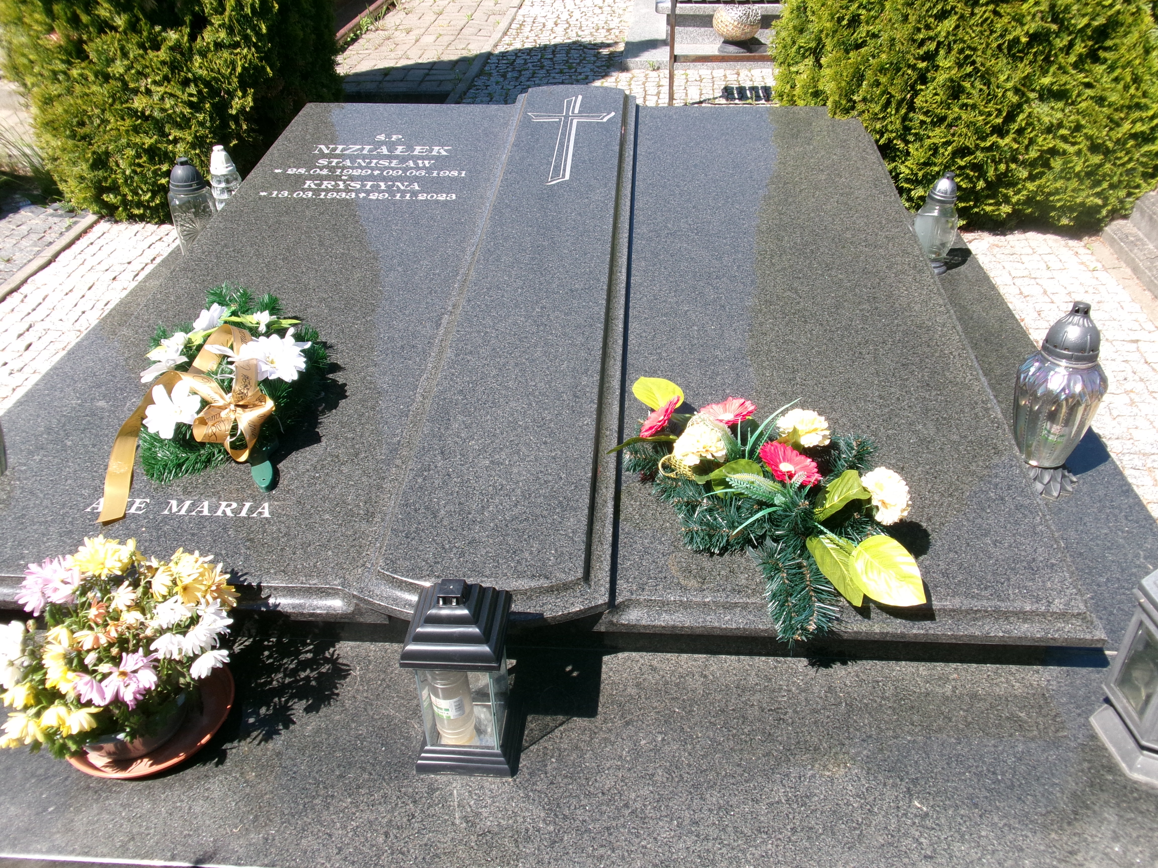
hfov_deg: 63.4
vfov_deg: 49.7
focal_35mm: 28
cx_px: 579
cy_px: 434
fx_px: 937
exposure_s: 1/70
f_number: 10.8
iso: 100
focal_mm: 5.1
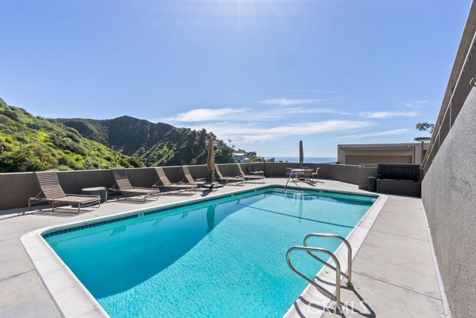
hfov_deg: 96.7
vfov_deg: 73.9
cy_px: 159
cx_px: 238
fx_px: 212
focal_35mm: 16
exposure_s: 1/20
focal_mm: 16
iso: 160
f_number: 22
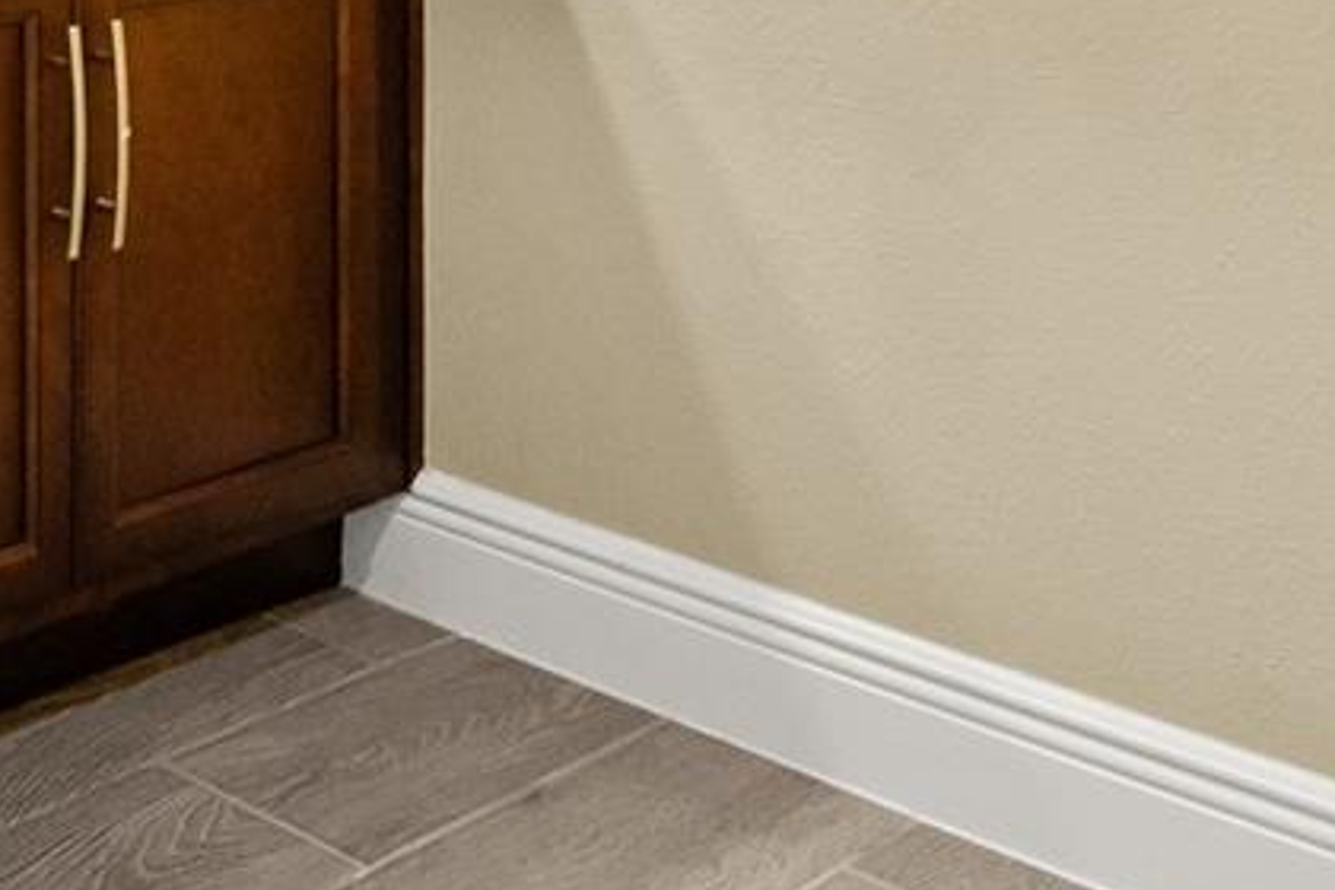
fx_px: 2262
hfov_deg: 27.1
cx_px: -439
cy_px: -381
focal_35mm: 61
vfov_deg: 19.8
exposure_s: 1/60
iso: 2500
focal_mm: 16
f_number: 8
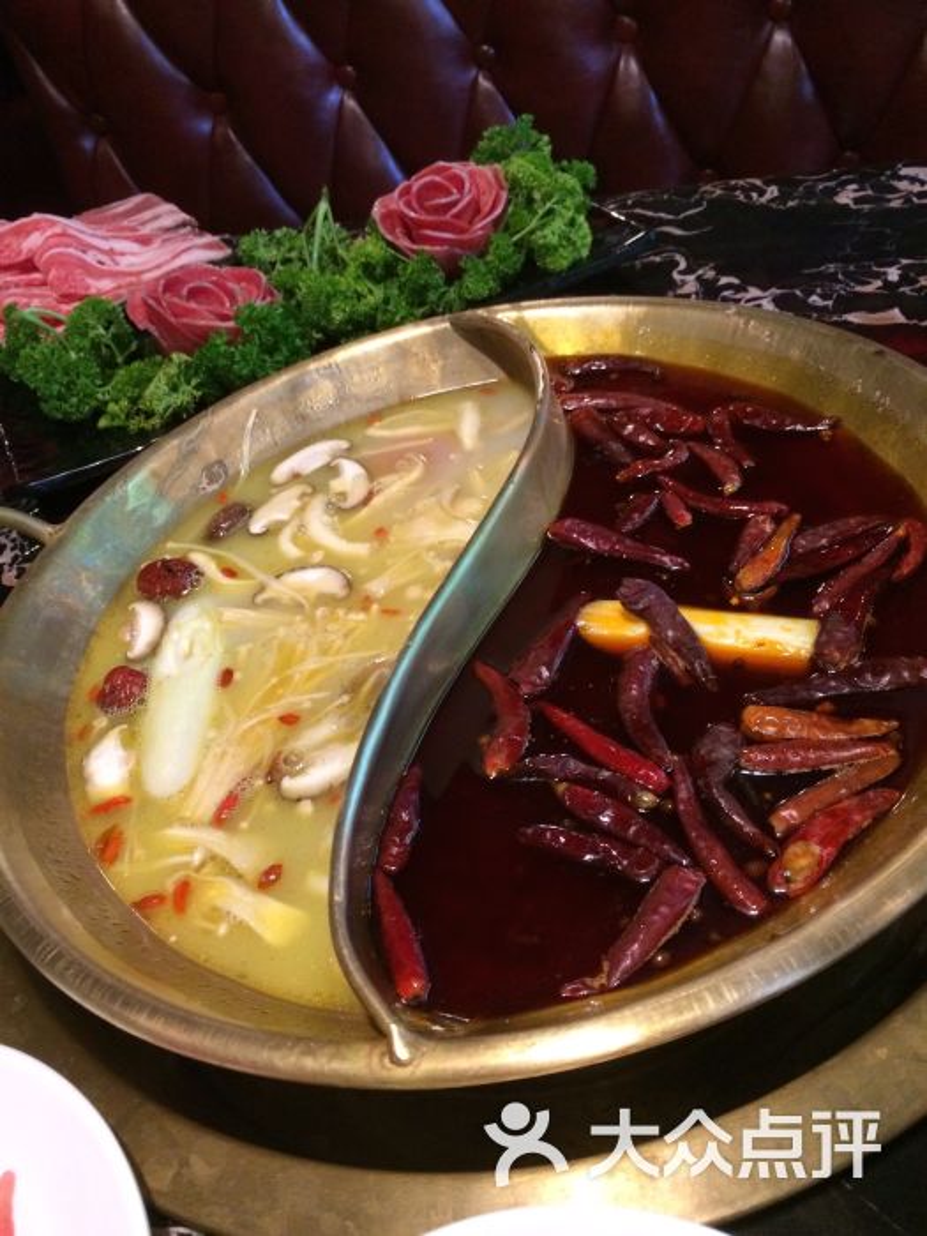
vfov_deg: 61.7
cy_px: 618
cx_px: 464
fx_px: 1035
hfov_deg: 48.2
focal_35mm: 29
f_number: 2.2
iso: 250
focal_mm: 4.15
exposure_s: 1/25
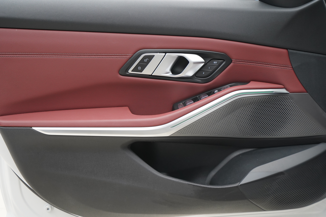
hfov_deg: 54.4
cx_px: 163
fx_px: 317
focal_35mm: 35
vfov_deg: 37.9
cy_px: 108
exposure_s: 1/200
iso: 2000
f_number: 7.1
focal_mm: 35
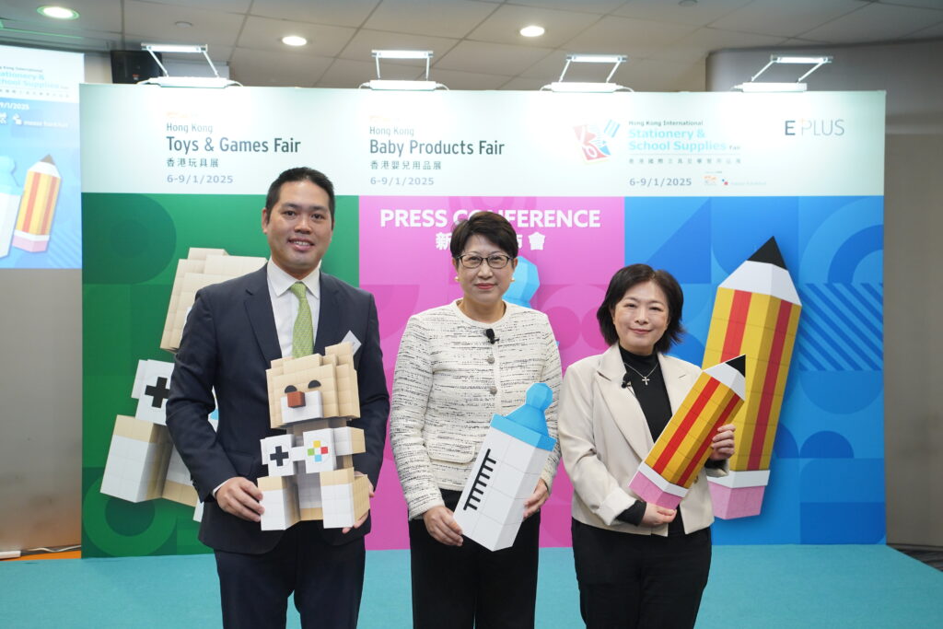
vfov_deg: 37.9
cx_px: 472
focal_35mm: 35
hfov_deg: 54.4
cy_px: 314
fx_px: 917
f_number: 4.5
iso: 1600
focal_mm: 35
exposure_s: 1/100
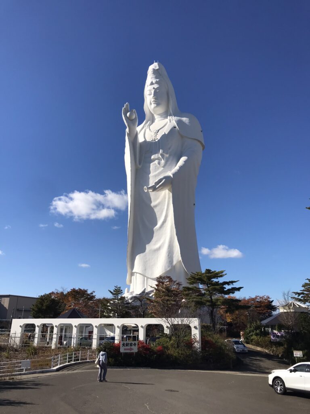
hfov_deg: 49.7
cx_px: 155
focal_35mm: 28
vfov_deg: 63.4
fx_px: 334
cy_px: 207
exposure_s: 1/3425
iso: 20
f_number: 1.8
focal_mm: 3.99
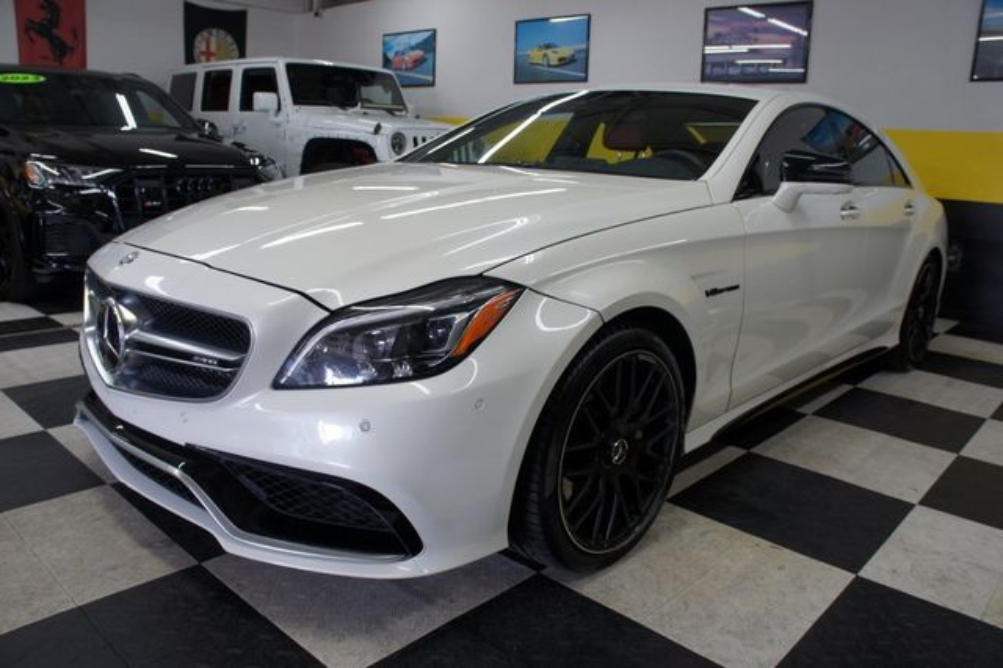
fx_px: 752
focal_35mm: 27
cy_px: 334
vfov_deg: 47.9
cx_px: 502
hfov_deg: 67.4
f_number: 4.5
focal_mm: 18
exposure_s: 1/50
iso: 200
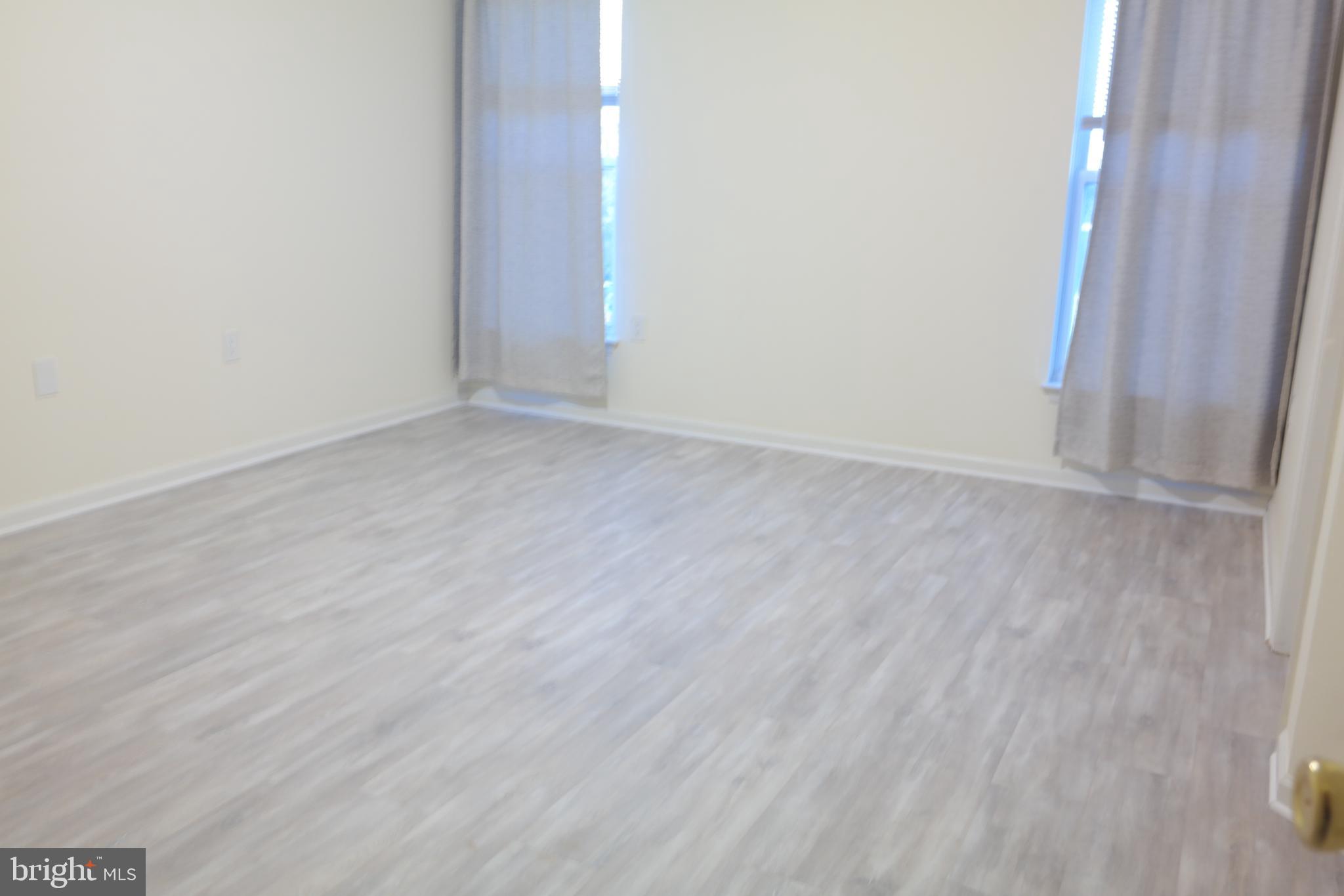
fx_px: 1120
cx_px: 672
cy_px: 448
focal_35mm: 30
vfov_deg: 43.6
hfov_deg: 61.9
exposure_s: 1/3.33
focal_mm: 20
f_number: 3.5
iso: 100
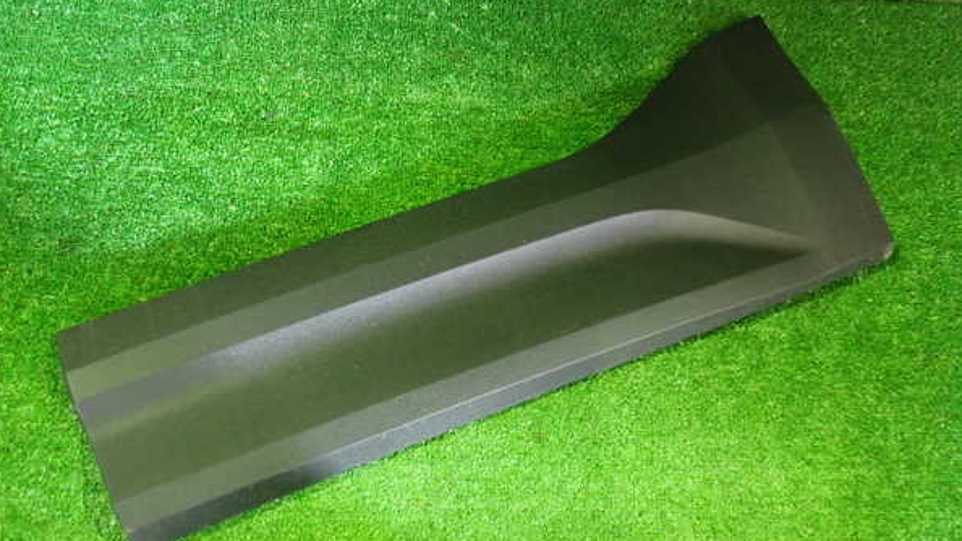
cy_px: 292
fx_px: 842
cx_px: 478
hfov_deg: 59.5
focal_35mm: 33
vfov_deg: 35.6
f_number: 2.3
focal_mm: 5.4
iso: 800
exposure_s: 1/25
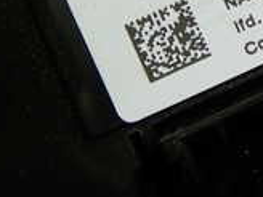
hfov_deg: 16.9
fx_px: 836
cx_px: 334
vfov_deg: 13.0
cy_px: -59
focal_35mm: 110
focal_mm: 5.4
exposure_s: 1/60
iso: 160
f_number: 2.3
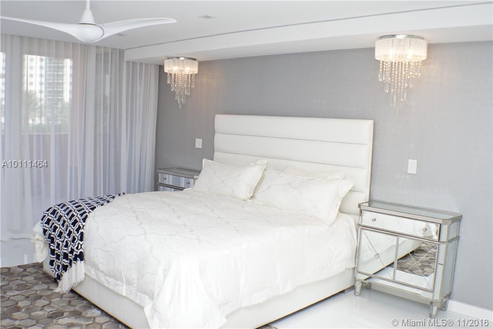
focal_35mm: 42
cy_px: 164
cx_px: 246
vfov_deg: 31.9
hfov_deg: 46.4
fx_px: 575
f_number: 4
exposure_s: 1/160
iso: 1000
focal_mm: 28
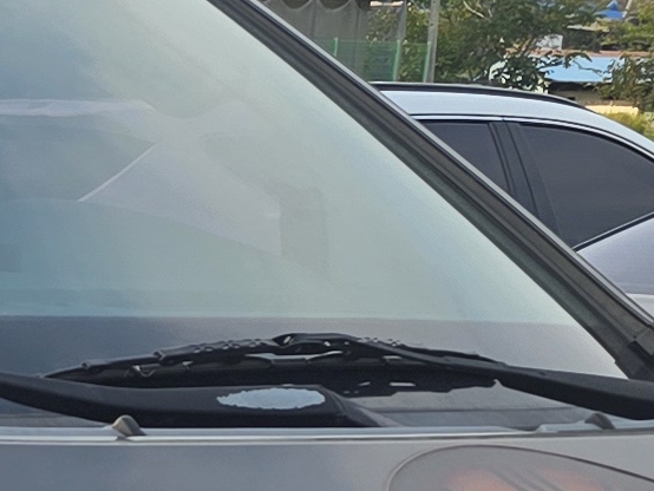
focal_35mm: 166
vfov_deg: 8.7
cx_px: -1033
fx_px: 3138
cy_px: 816
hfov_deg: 10.0
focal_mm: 6.3
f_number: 1.7
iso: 12
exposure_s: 1/532
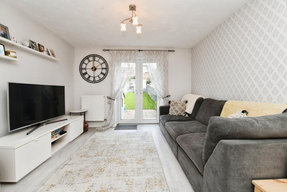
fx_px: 120
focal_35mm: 15
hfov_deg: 100.4
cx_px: 144
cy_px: 96
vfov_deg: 77.3
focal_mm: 15
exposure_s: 1/60
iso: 640
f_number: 8
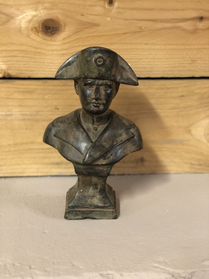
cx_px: 104
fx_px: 419
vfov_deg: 36.8
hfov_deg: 28.0
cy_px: 140
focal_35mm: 52
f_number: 2.4
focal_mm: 6
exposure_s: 1/20
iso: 160
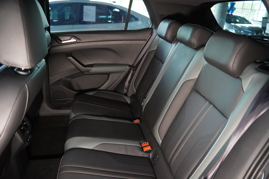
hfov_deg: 70.4
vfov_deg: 50.4
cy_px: 90
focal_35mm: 26
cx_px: 134
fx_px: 191
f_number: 2.8
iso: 5000
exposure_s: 1/160
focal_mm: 17
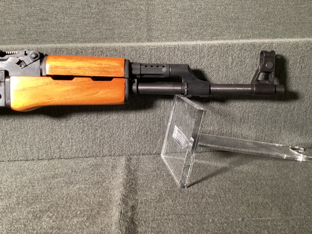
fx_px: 279
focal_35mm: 31
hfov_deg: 58.3
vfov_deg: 45.4
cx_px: 156
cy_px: 117
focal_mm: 3.3
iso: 400
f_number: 2.4
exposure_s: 1/25
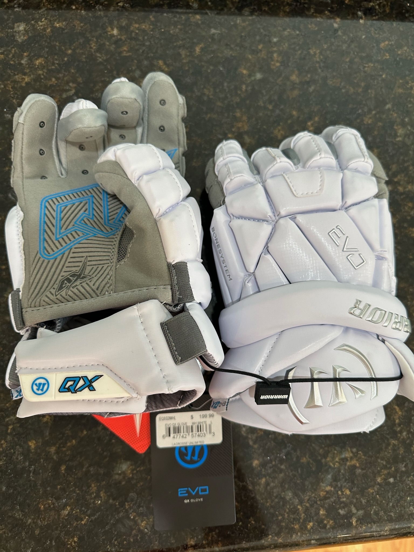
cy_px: 276
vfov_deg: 71.6
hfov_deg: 56.8
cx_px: 207
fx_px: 383
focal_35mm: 24
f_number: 1.78
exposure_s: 1/120
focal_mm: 6.86
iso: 200
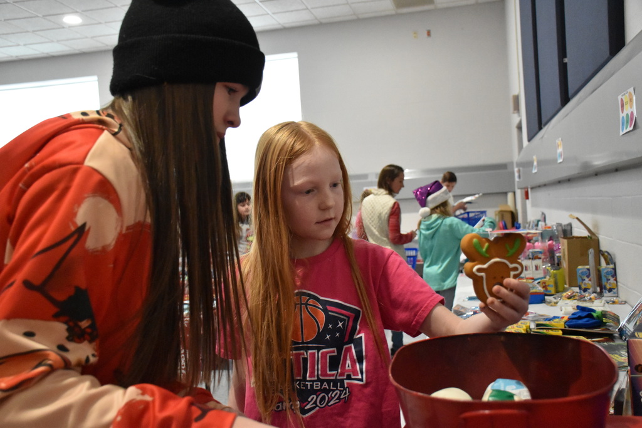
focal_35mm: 36
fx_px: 642
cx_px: 321
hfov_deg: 53.1
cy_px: 214
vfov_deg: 36.9
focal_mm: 24
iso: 6400
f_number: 4.5
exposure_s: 1/320
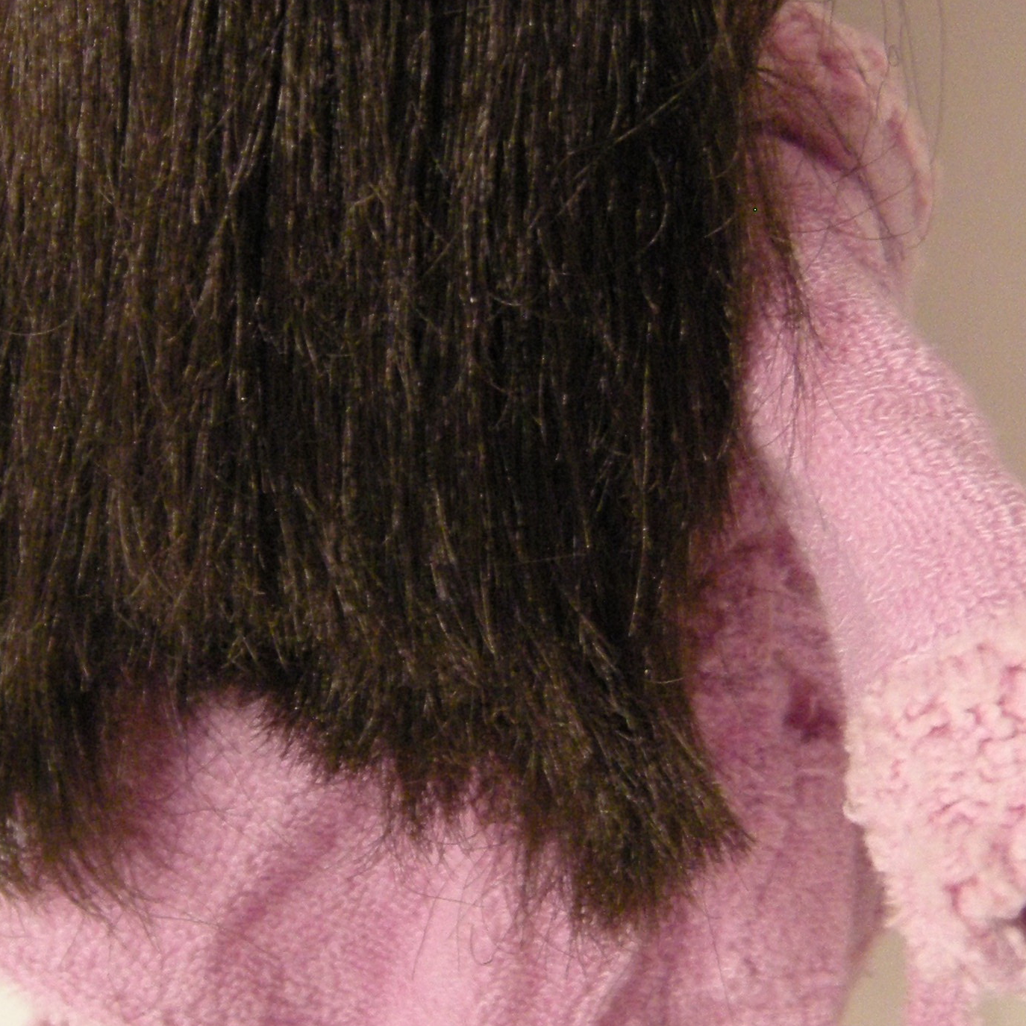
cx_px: 437
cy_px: 485
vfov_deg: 19.3
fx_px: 3018
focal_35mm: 90
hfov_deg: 19.3
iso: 400
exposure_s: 1/22.3
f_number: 2.7
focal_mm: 7.5
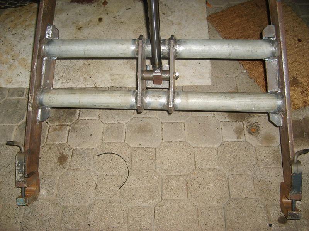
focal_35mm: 35
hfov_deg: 52.6
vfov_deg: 40.7
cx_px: 154
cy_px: 116
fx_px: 312
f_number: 2.8
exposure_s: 1/45
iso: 100
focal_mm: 5.8
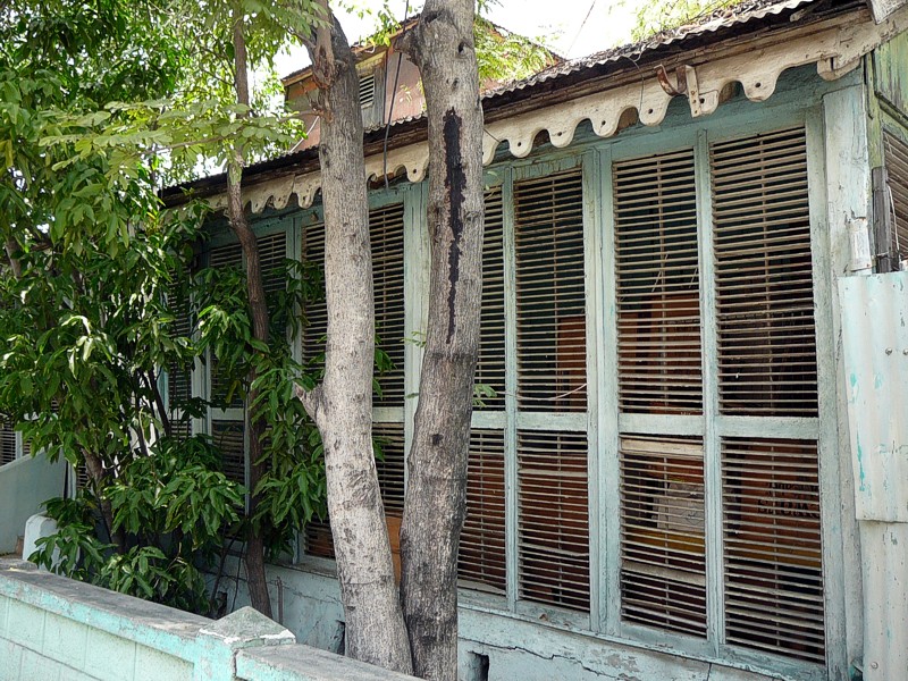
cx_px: 454
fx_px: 918
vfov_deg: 40.7
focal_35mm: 35
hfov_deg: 52.6
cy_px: 340
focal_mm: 5.2
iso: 80
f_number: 2.8
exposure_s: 1/100
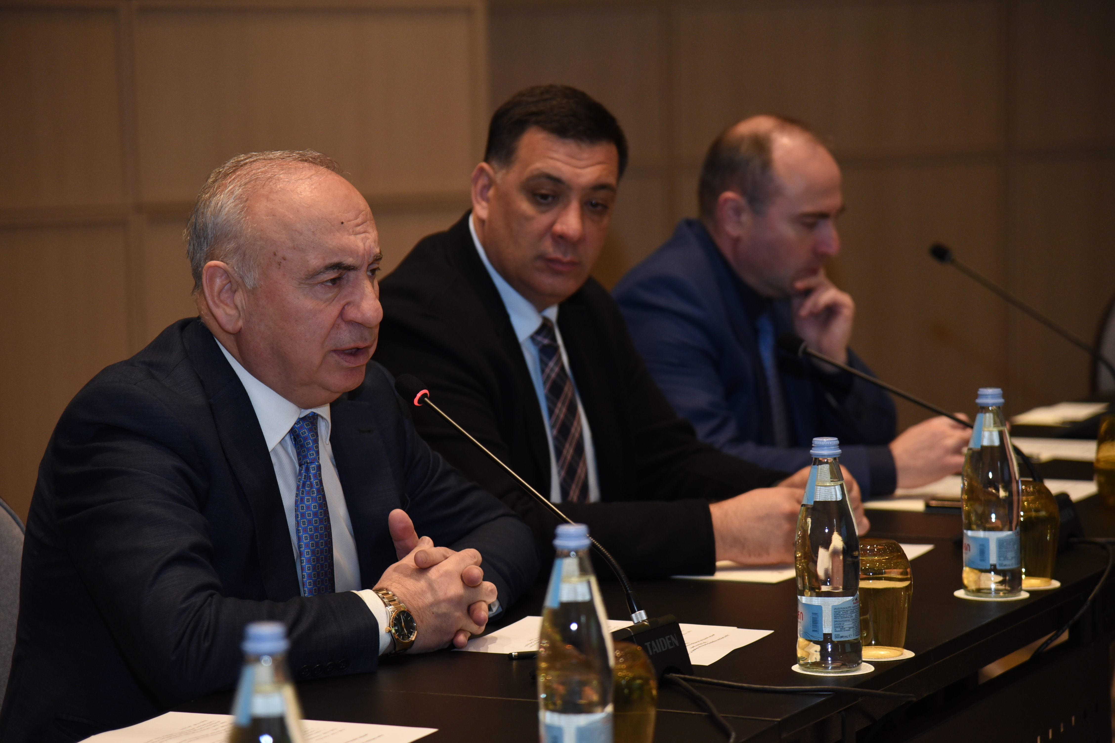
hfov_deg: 17.1
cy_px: 372
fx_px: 3716
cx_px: 558
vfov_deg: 11.4
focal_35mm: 120
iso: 1250
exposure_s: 1/200
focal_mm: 120
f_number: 4
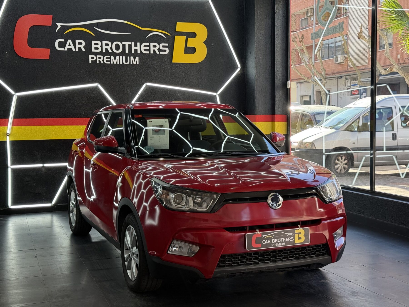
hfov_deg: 39.7
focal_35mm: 48
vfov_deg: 30.3
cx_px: 204
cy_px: 154
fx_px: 567
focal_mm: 6.76
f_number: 1.78
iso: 80
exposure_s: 1/298
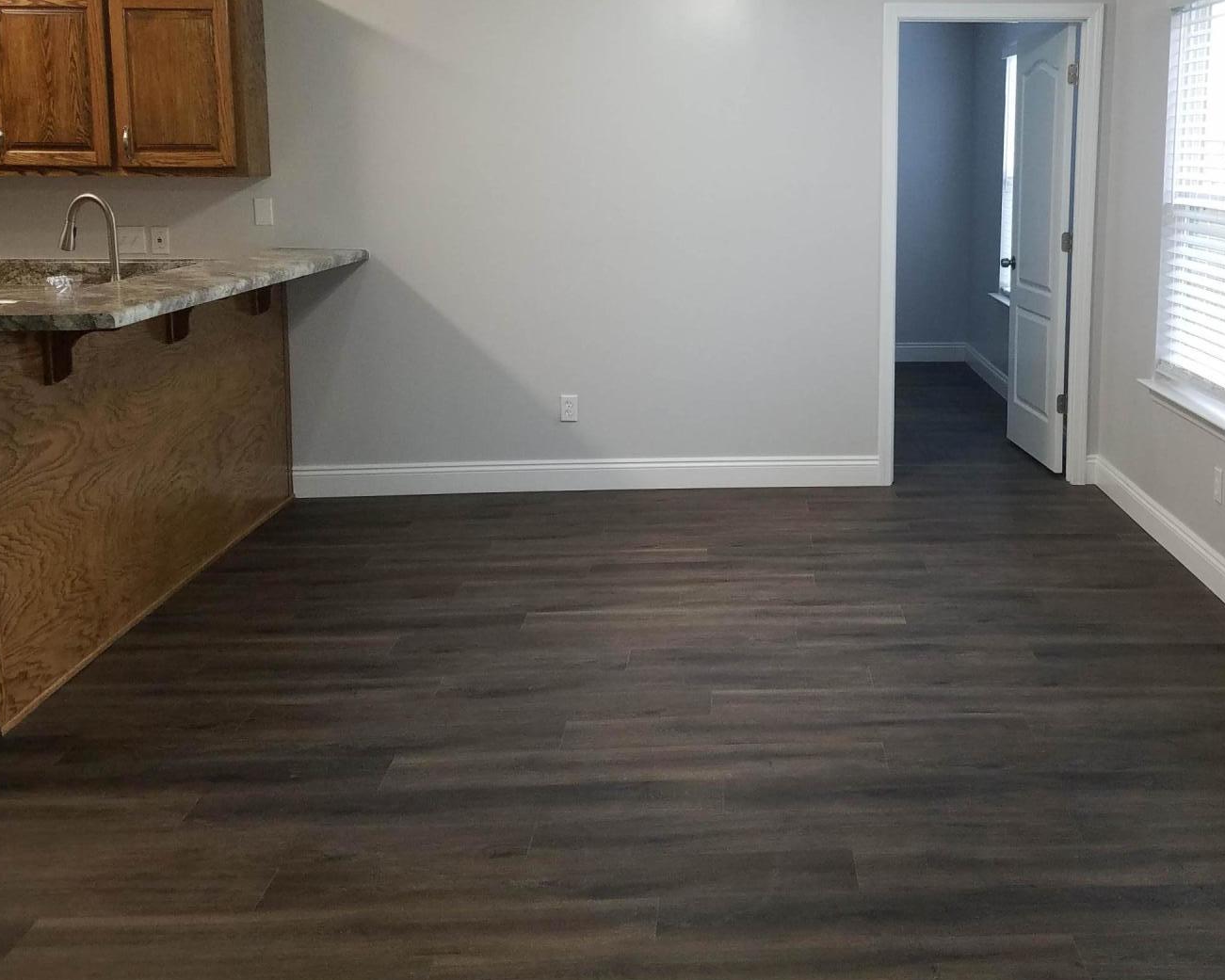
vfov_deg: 38.0
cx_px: 814
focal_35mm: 39
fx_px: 1414
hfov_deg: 46.1
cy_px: 374
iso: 125
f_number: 1.7
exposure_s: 1/60
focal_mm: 4.2
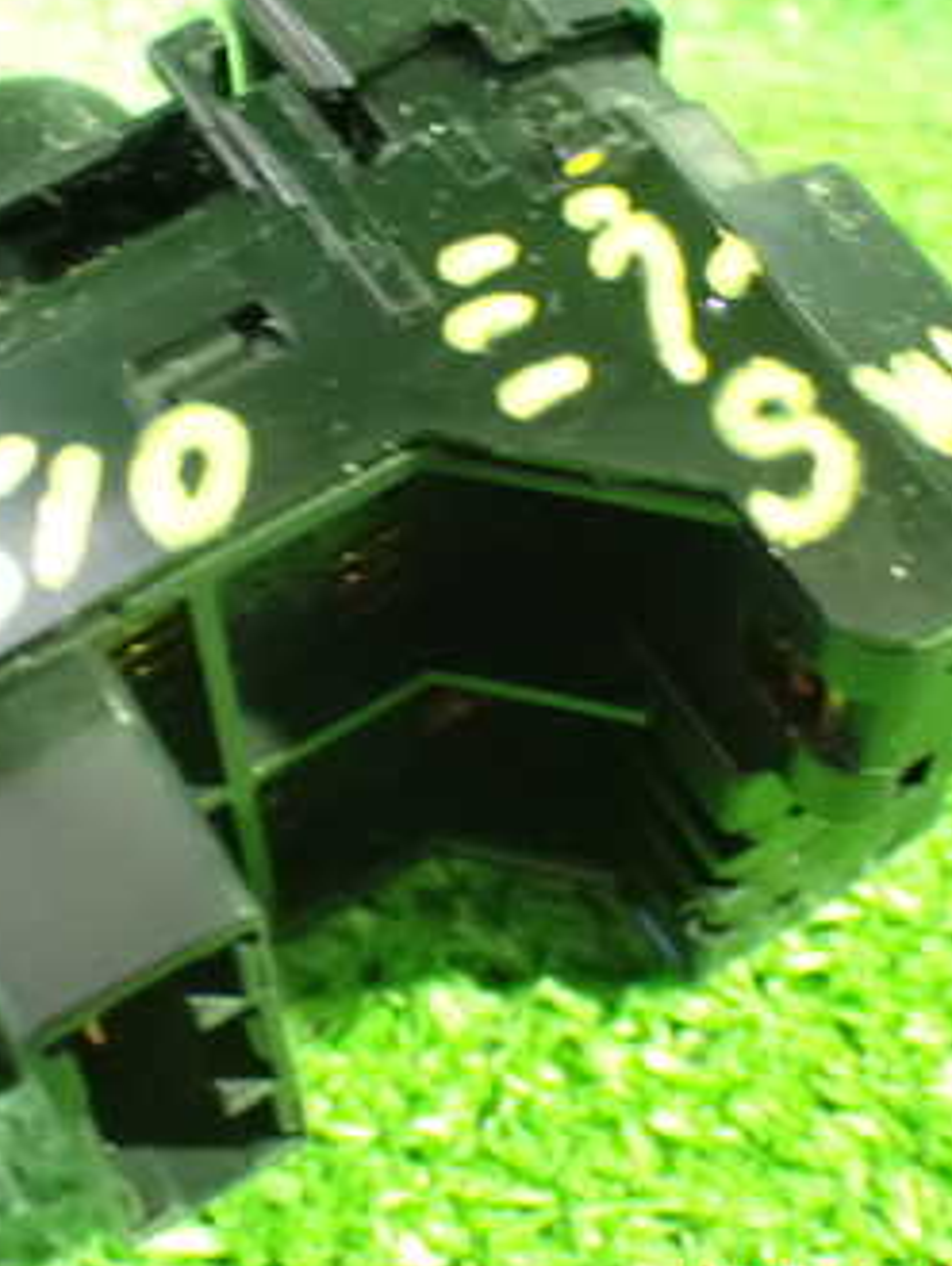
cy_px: 495
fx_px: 2527
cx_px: 415
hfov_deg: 21.3
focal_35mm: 69
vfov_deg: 28.1
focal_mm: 6.83
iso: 1600
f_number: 2.7
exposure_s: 1/10
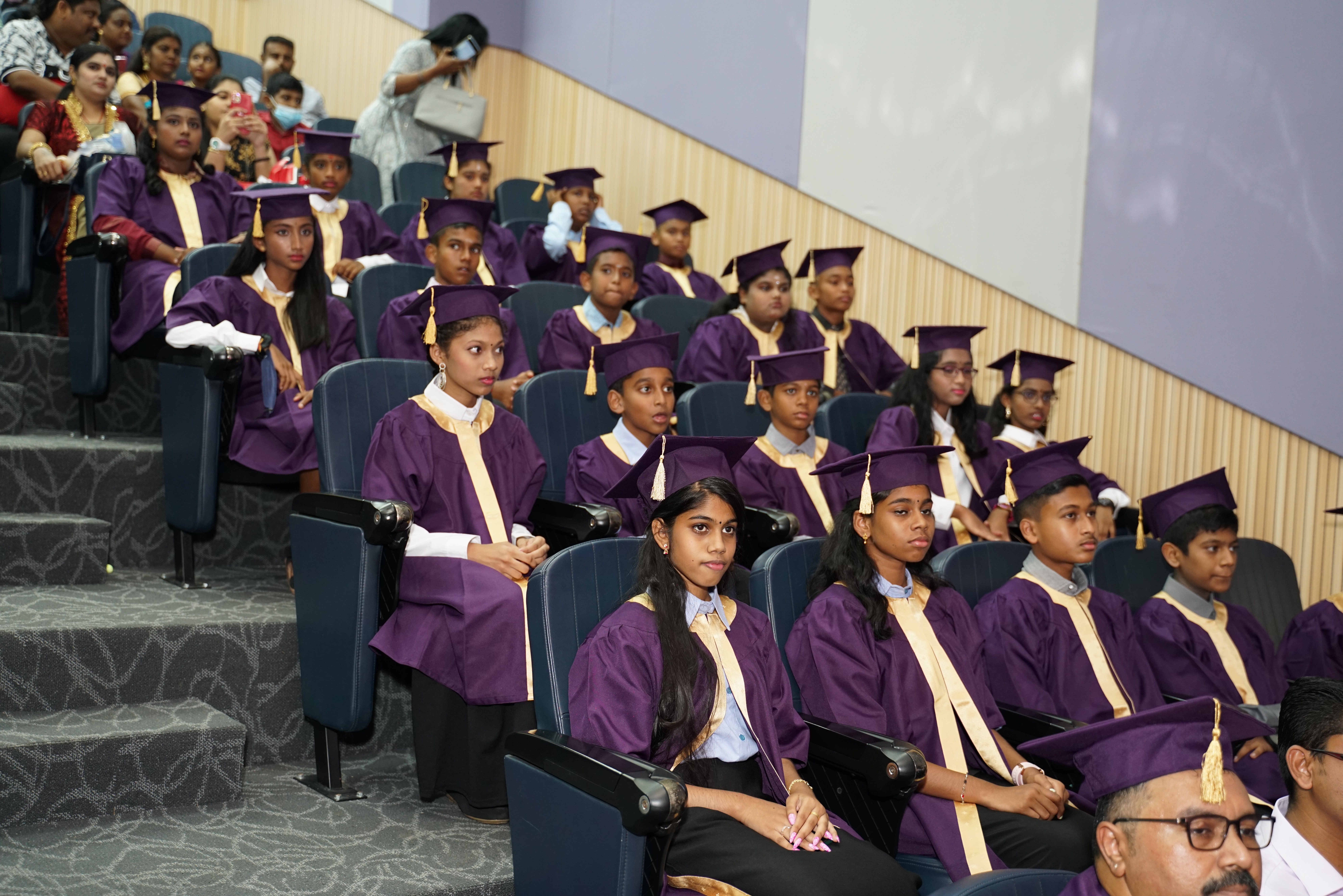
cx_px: 672
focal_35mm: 39
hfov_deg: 49.5
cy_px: 448
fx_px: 1455
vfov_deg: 34.2
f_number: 2.8
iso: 1000
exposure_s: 1/100
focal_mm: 39
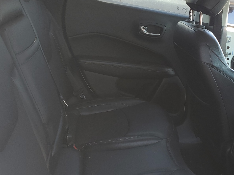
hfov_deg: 42.2
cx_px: 161
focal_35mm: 44
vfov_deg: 32.7
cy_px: 109
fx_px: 297
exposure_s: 1/128
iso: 50
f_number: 1.5
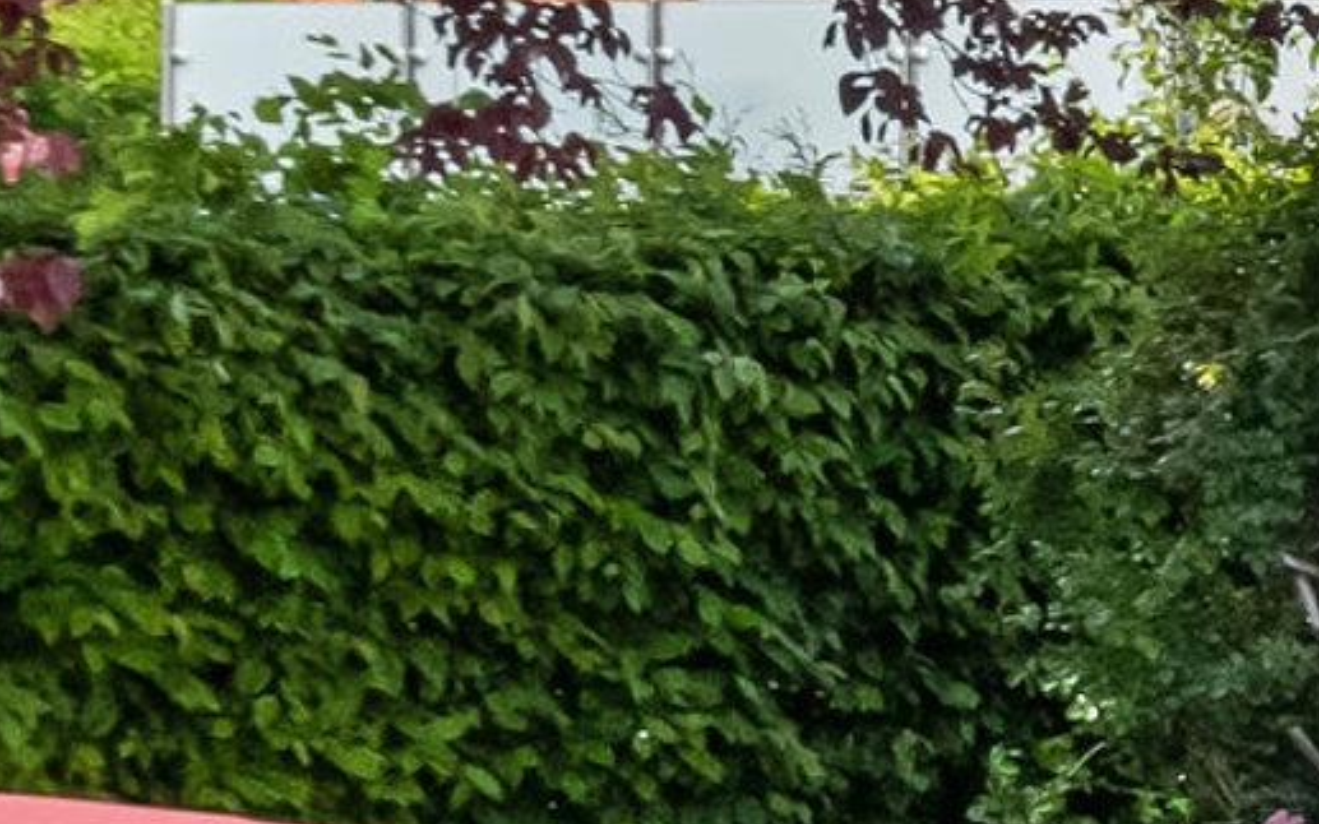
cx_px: 3743
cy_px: -788
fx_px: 8986
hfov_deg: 7.5
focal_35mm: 250
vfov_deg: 5.2
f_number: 8
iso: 200
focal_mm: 22
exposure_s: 1/800
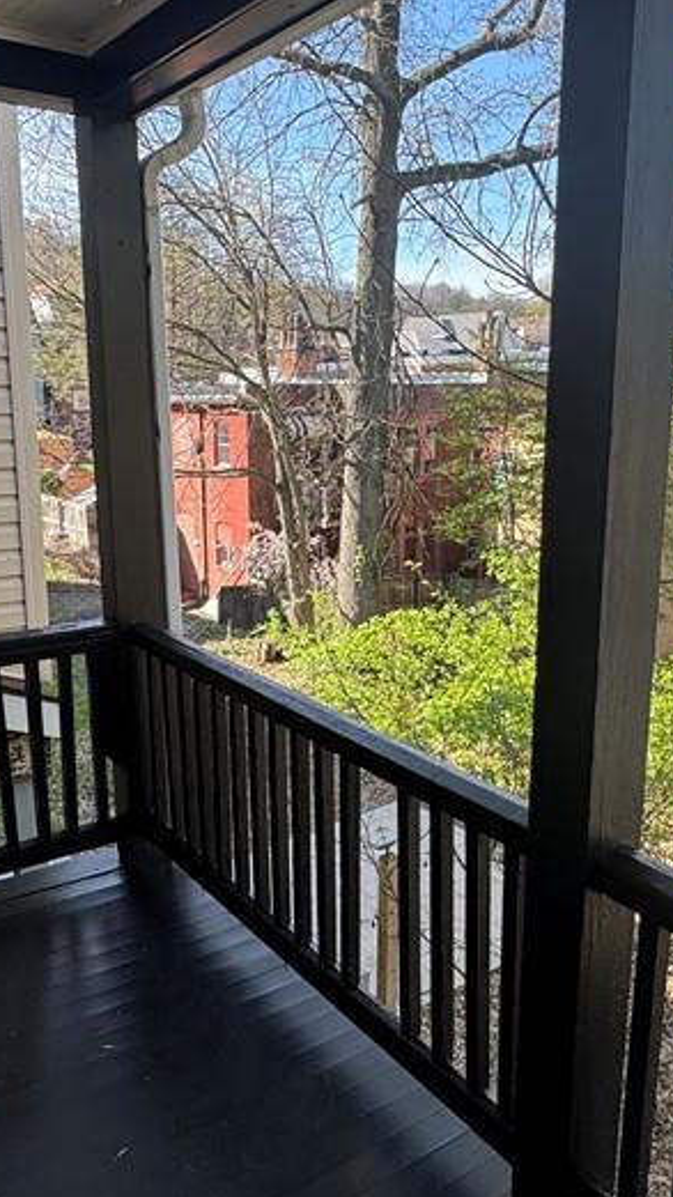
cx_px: 301
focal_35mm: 30
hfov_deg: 38.9
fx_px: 952
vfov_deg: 64.3
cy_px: 602
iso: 40
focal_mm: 2.22
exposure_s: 1/260
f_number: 2.2
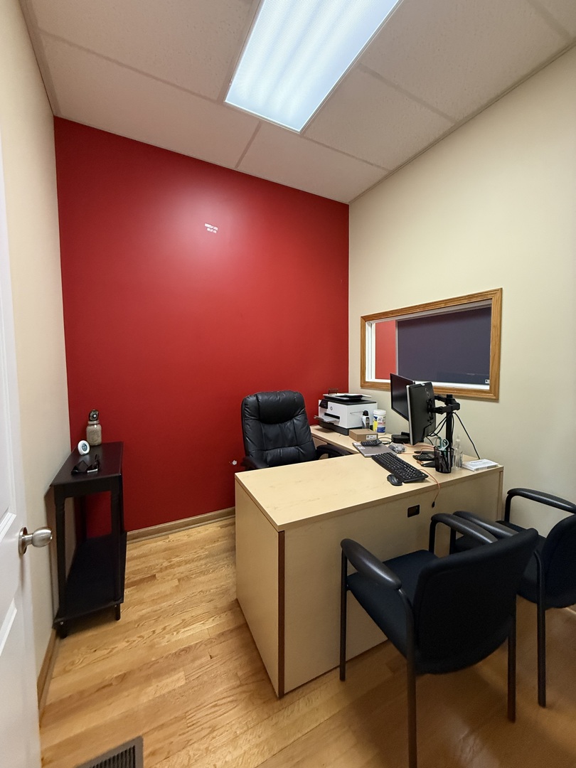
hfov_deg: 85.7
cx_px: 288
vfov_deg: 102.1
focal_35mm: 14
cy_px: 384
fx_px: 311
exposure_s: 1/60
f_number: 2.2
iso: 500
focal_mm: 2.22
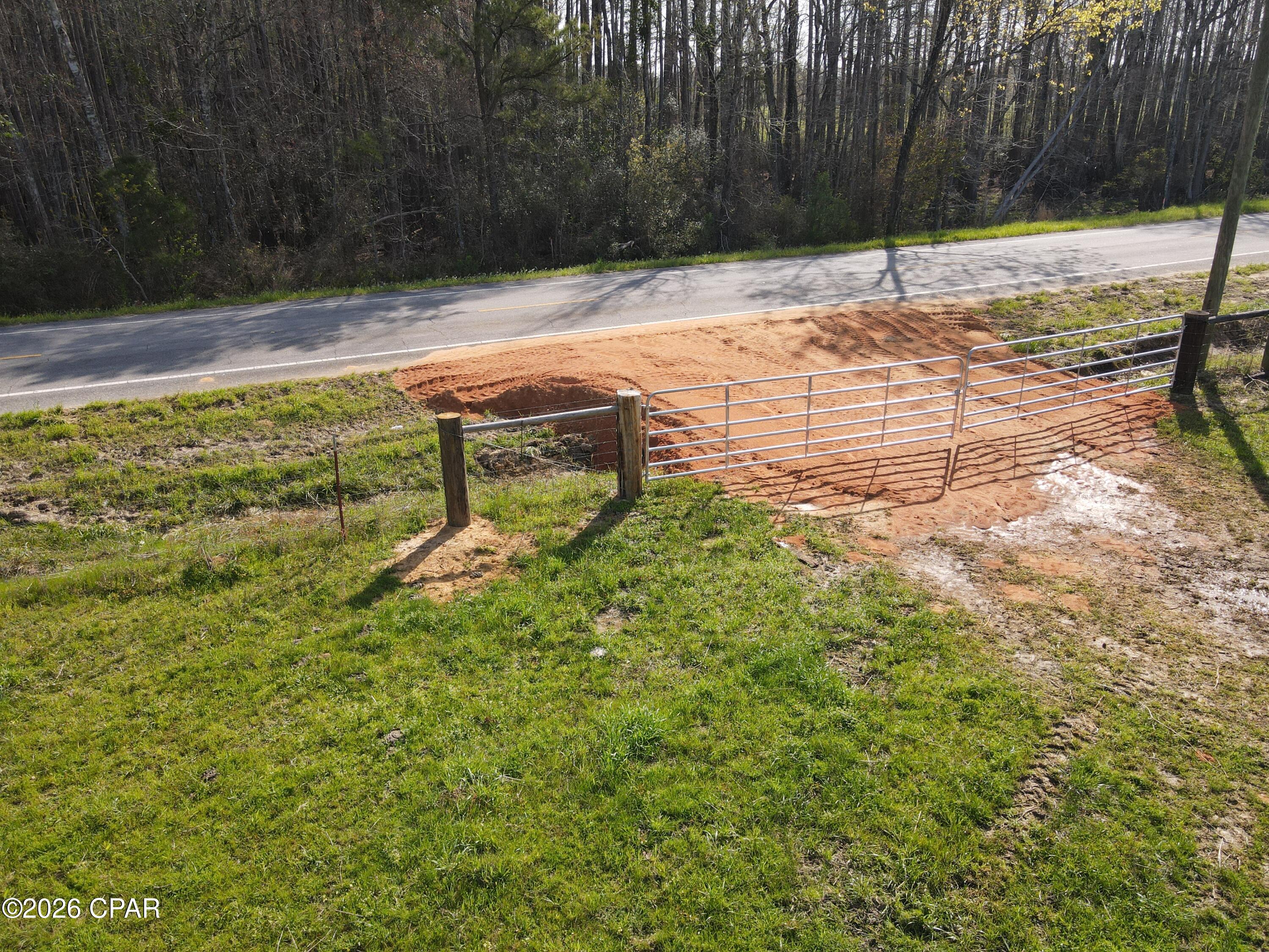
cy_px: 476
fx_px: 880
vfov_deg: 56.8
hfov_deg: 71.6
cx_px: 634
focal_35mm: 24
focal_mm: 4.5
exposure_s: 1/320
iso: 100
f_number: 2.8
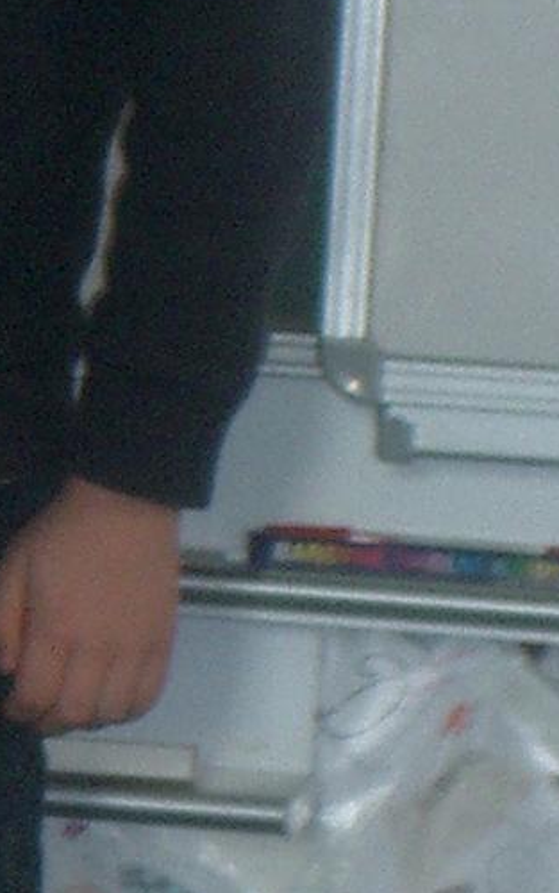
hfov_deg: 3.4
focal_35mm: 382
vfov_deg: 5.5
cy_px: 257
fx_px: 9301
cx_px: -79
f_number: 4.4
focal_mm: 14.6
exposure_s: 1/40
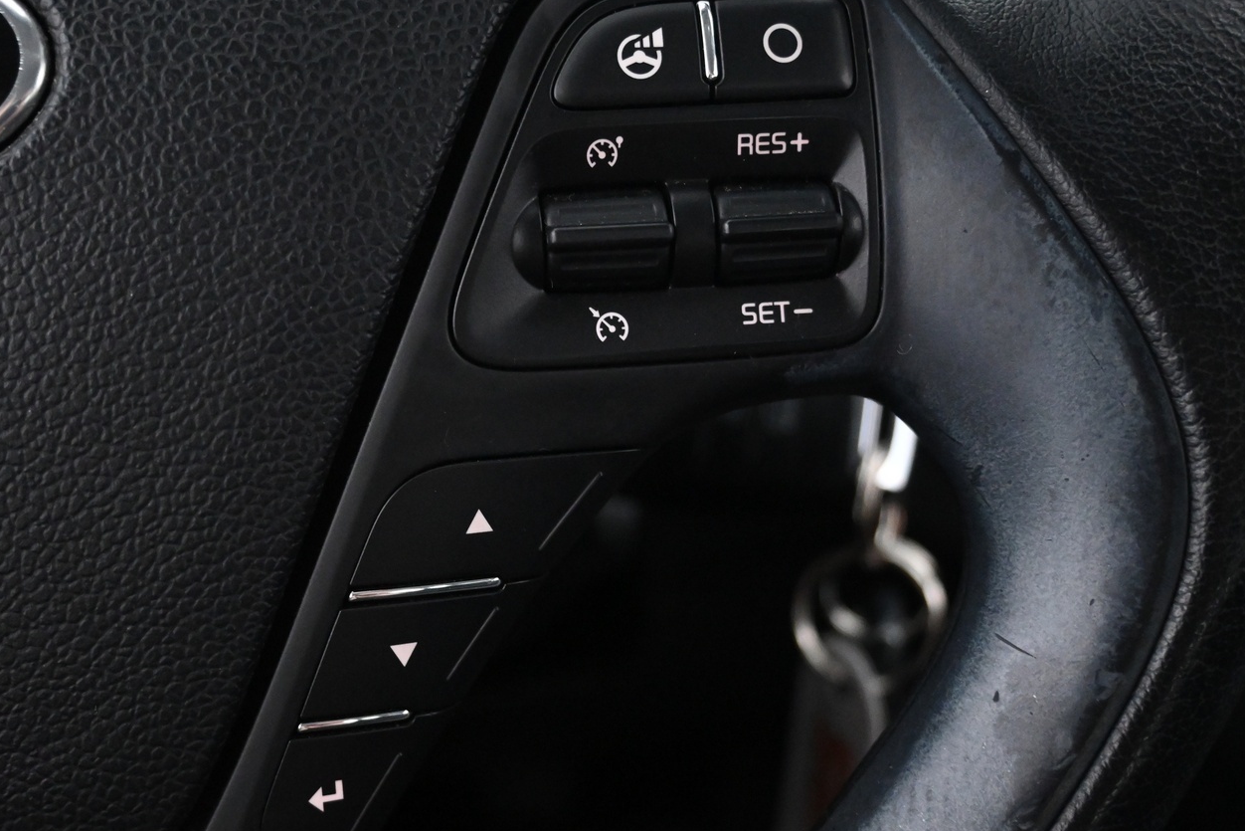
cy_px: 480
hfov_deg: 43.7
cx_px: 513
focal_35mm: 45
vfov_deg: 30.1
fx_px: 1544
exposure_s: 1/40
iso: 4500
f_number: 4.2
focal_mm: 23
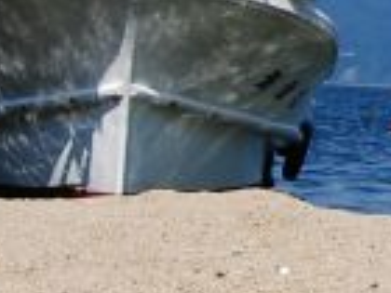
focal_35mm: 243
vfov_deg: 6.1
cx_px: 1120
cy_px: -29
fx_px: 2739
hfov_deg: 7.3
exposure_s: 1/320
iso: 100
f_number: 9
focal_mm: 23
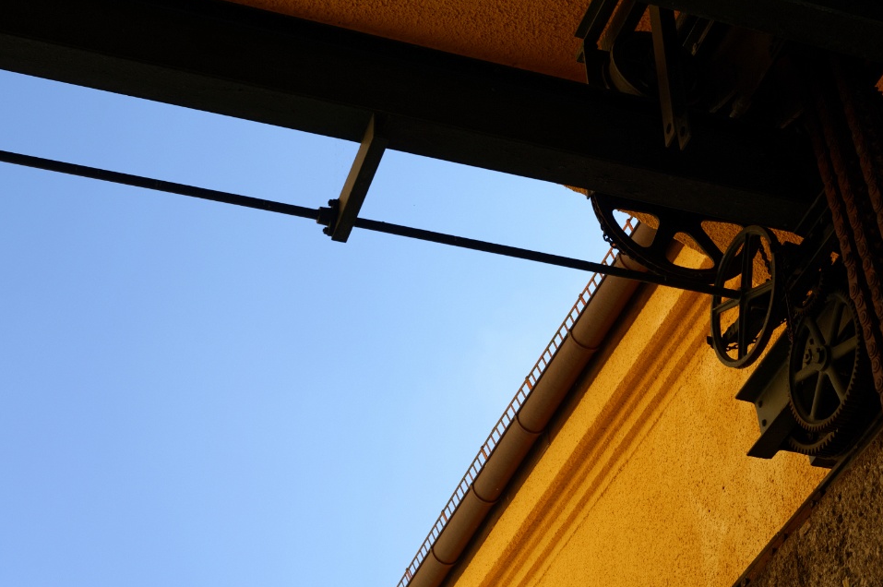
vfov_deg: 19.6
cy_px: 204
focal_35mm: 69
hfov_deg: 29.1
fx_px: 1691
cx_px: 592
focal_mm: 50
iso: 200
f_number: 8
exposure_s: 1/250
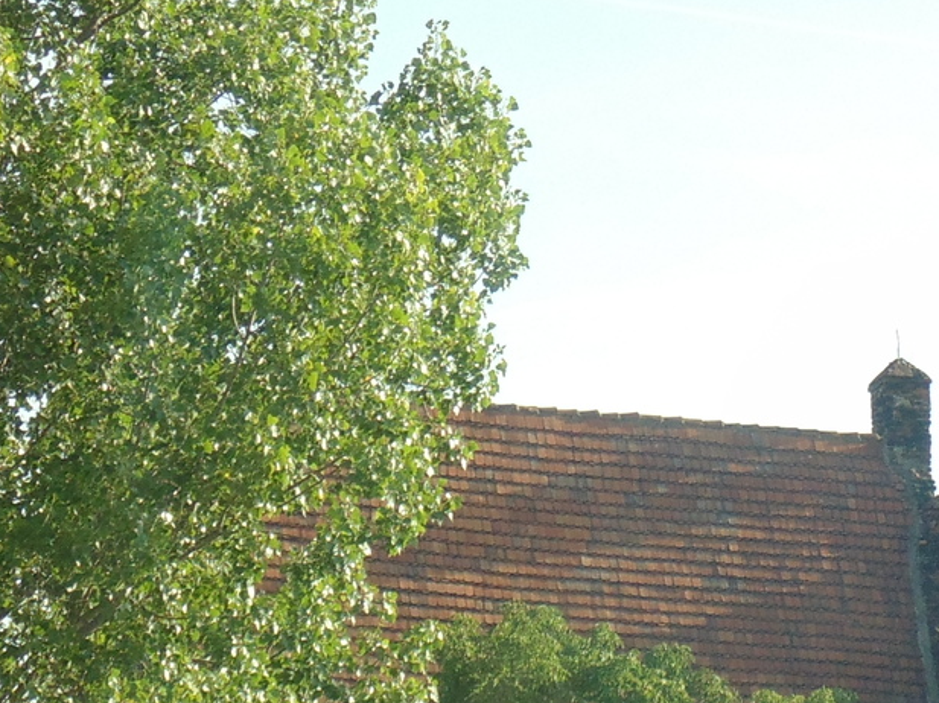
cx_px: 1062
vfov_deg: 6.0
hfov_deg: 8.0
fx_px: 6669
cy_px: 549
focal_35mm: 246
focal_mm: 14.1
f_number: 4.3
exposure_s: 1/200
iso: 80
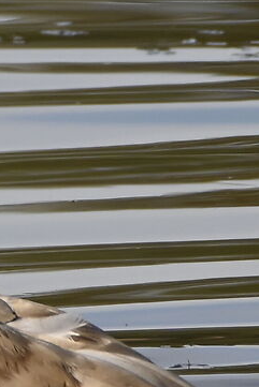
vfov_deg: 0.4
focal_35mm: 4987
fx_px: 53762
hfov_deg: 0.3
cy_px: 165
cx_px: -571
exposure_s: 1/1000
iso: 200
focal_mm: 500
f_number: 5.6
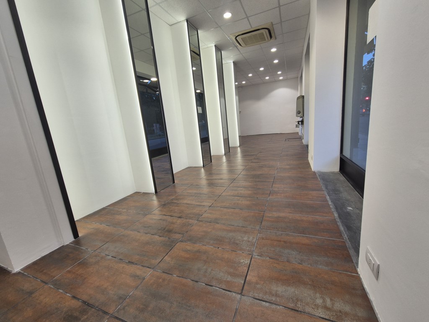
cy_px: 161
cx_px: 214
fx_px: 161
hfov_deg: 106.2
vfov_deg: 89.9
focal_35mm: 13
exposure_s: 1/50
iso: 50
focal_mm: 2.2
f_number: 2.2
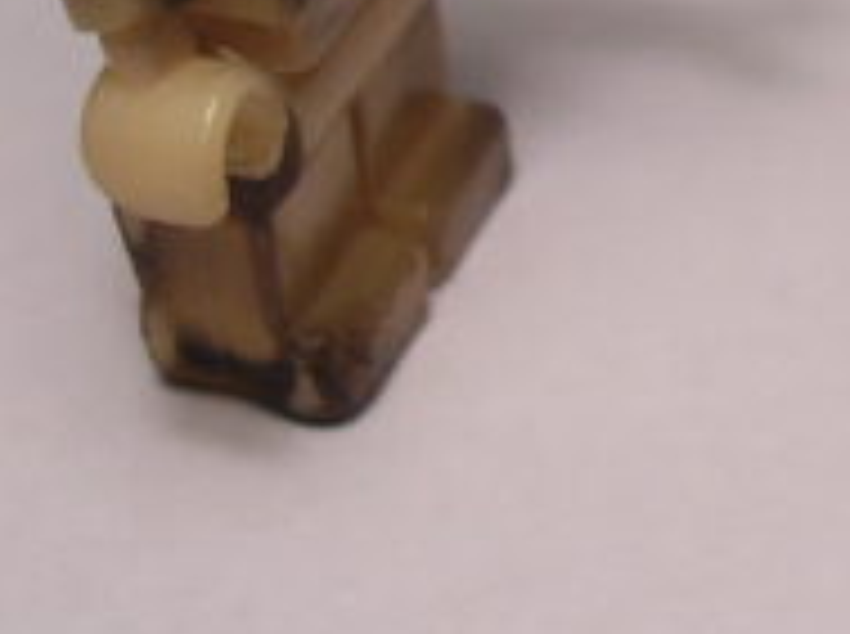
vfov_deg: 11.2
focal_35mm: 129
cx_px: 931
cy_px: -180
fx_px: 3162
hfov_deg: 14.9
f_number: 2.8
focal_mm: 5.8
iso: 100
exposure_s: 1/87.9
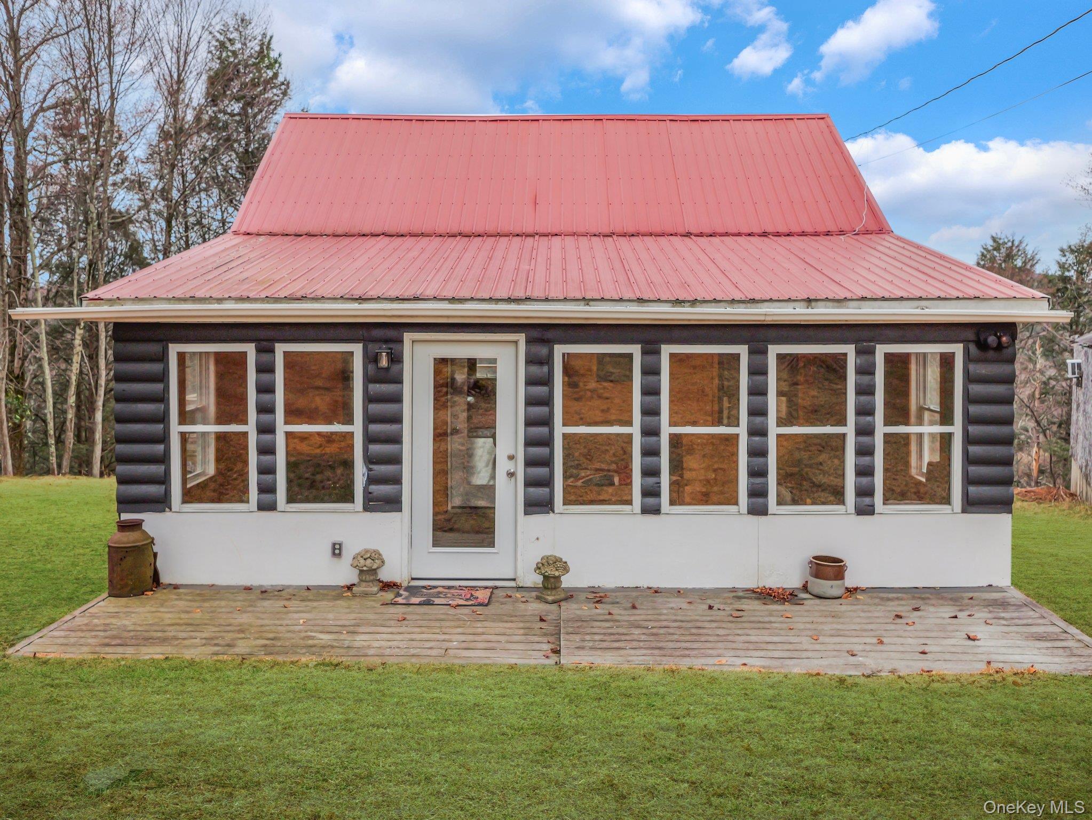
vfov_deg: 49.8
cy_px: 410
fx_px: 884
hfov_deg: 63.4
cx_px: 546
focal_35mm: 28
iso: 200
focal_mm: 14
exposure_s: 1/800
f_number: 3.2
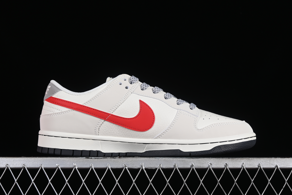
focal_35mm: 75
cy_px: 98
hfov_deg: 27.0
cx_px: 146
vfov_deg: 18.2
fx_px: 608
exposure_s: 1/80
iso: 160
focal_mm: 50
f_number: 8
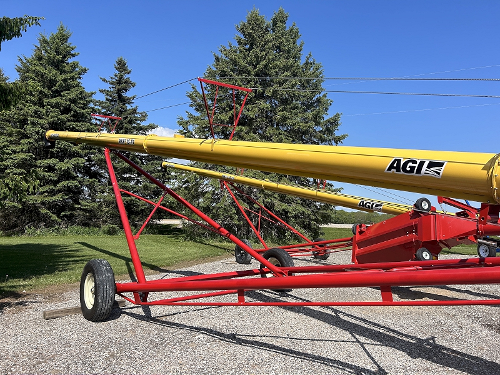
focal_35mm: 26
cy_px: 188
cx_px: 250
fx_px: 376
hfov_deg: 67.3
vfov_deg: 53.1
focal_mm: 5.7
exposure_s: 1/4115
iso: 50
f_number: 1.5
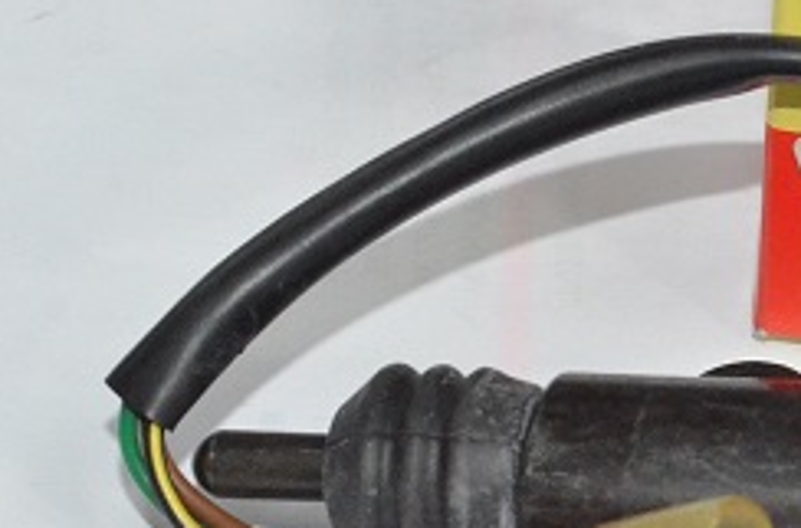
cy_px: 192
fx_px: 4369
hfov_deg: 10.3
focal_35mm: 197
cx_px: 922
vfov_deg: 6.9
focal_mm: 50
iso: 6400
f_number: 8
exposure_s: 1/125
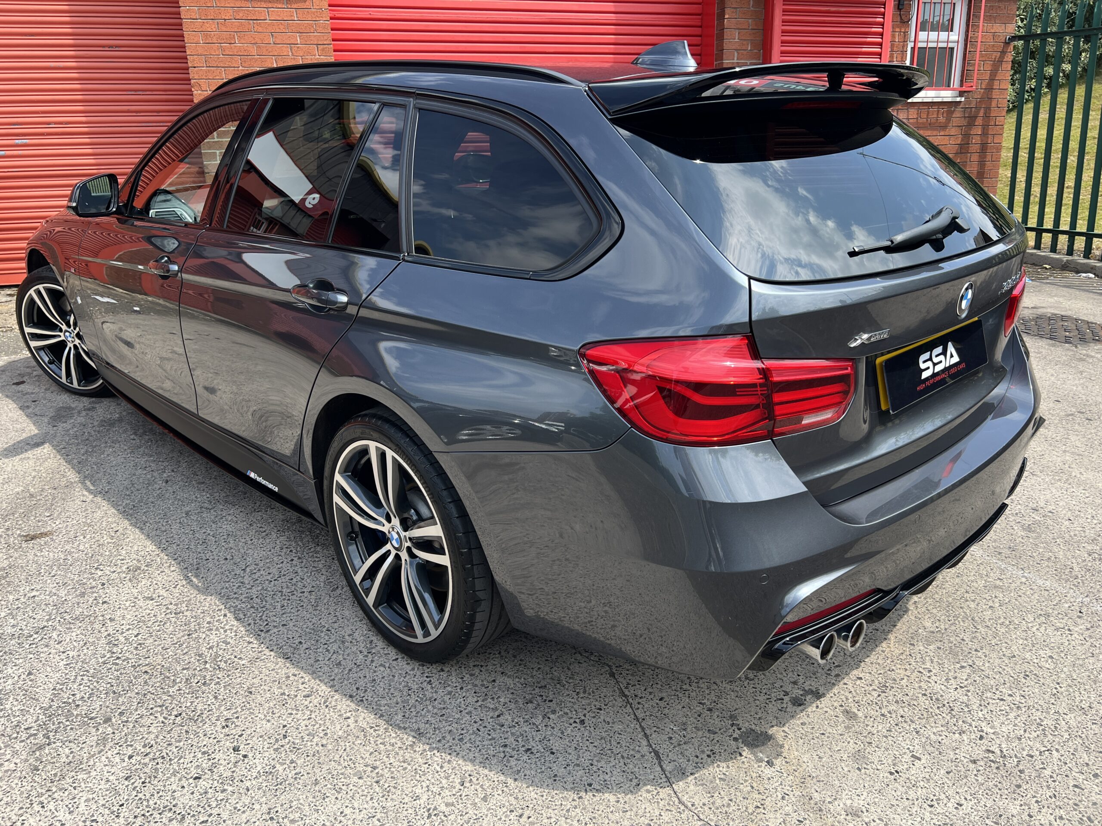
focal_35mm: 26
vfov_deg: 53.1
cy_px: 413
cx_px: 551
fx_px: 828
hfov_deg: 67.3
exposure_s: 1/1238
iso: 50
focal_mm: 5.7
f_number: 1.5
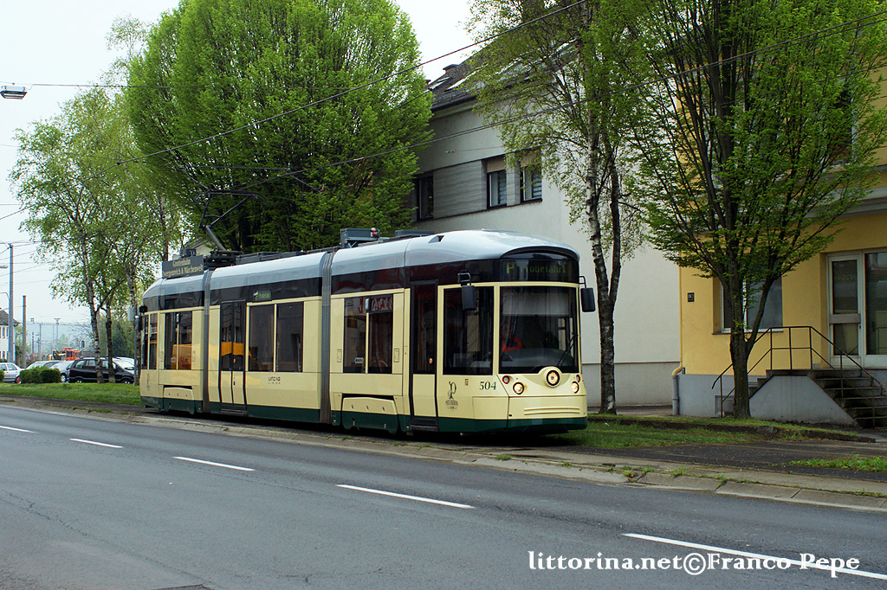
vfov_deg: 22.6
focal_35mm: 60
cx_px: 444
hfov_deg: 33.4
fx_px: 1478
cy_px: 295
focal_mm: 40
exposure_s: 1/500
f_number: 5
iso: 400
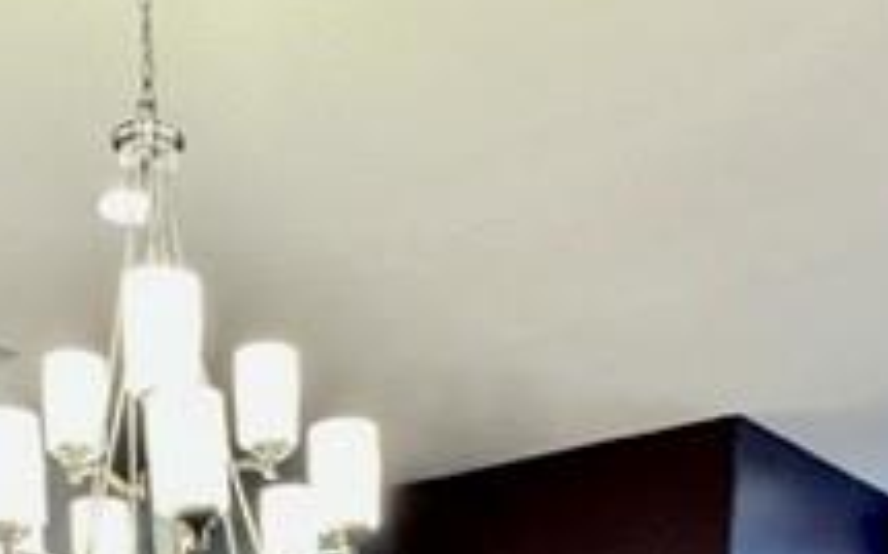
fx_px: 991
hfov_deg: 47.3
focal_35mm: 41
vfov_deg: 22.7
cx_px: 285
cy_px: 914
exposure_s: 1/60
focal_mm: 1.57
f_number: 1.8
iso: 500
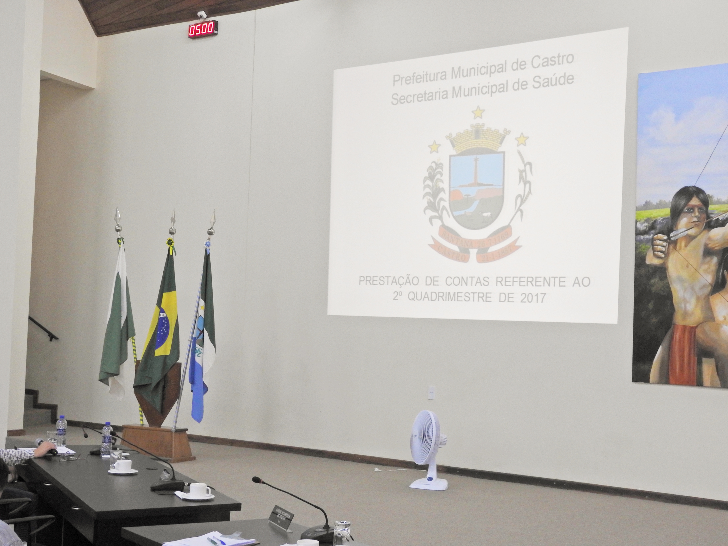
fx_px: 1157
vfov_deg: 26.6
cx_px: 364
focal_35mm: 55
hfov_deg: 34.9
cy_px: 273
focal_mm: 9.9
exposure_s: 1/25
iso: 400
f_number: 5
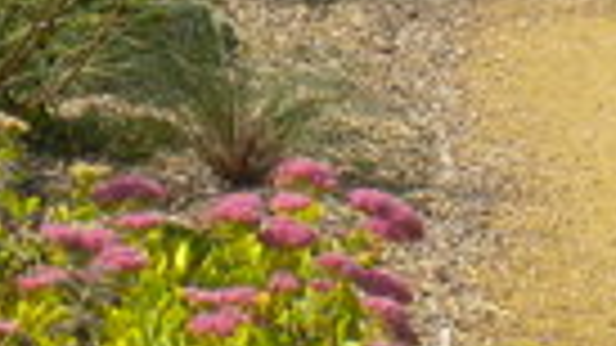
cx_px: 189
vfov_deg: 5.4
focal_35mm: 225
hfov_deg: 9.6
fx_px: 3674
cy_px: -22
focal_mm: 6.3
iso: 80
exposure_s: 1/624
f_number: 4.6
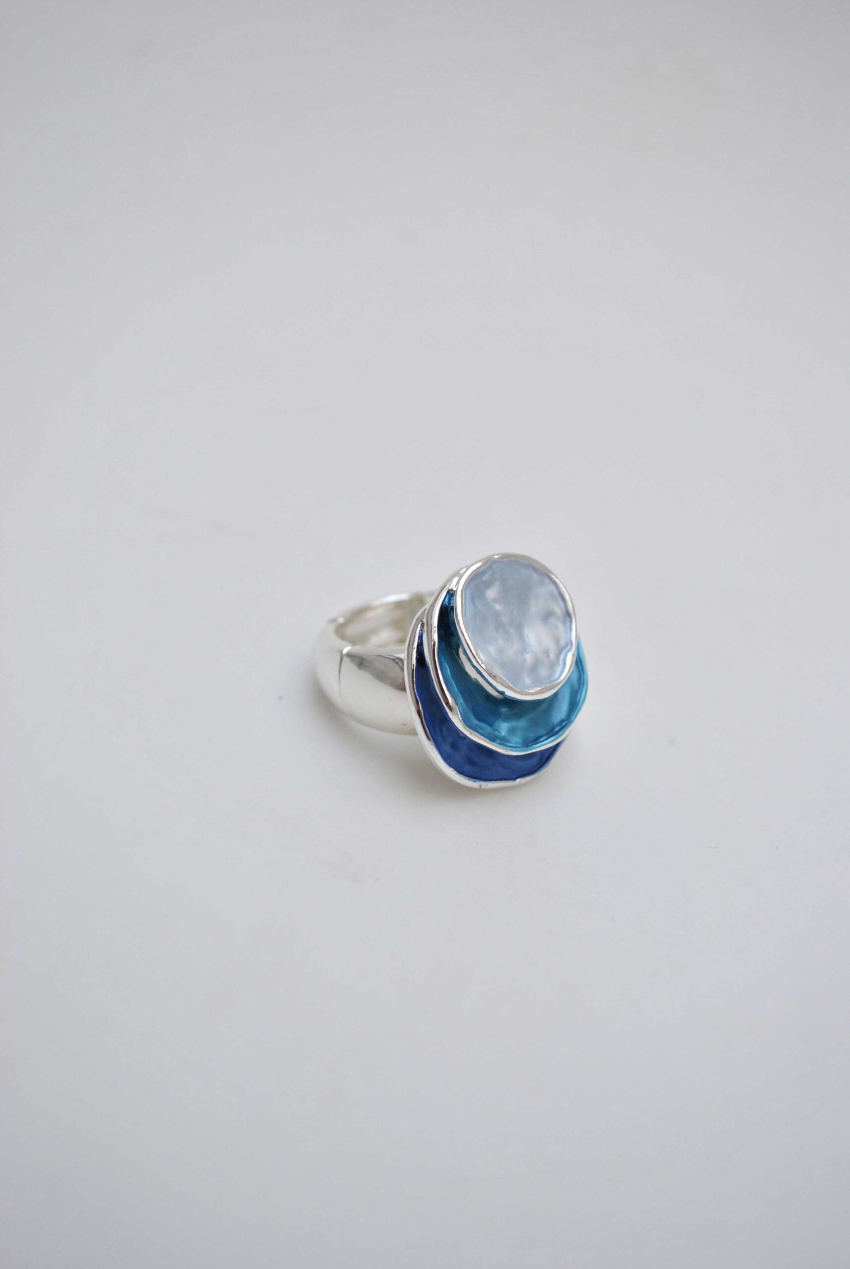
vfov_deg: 43.6
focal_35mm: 45
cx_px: 425
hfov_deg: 29.9
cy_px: 634
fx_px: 1589
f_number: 4.5
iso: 200
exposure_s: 1/400
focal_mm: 30
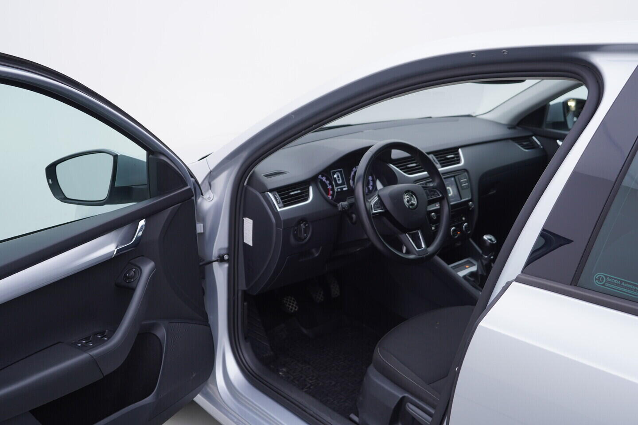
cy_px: 212
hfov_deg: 53.1
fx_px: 638
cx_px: 319
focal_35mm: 36
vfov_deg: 36.9
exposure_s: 1/60
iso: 125
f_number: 3.5
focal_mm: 24
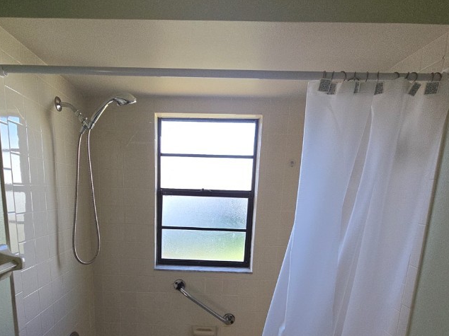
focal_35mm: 21
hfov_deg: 78.6
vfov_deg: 60.3
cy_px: 248
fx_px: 272
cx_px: 196
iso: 64
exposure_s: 1/120
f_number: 2.2
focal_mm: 2.2
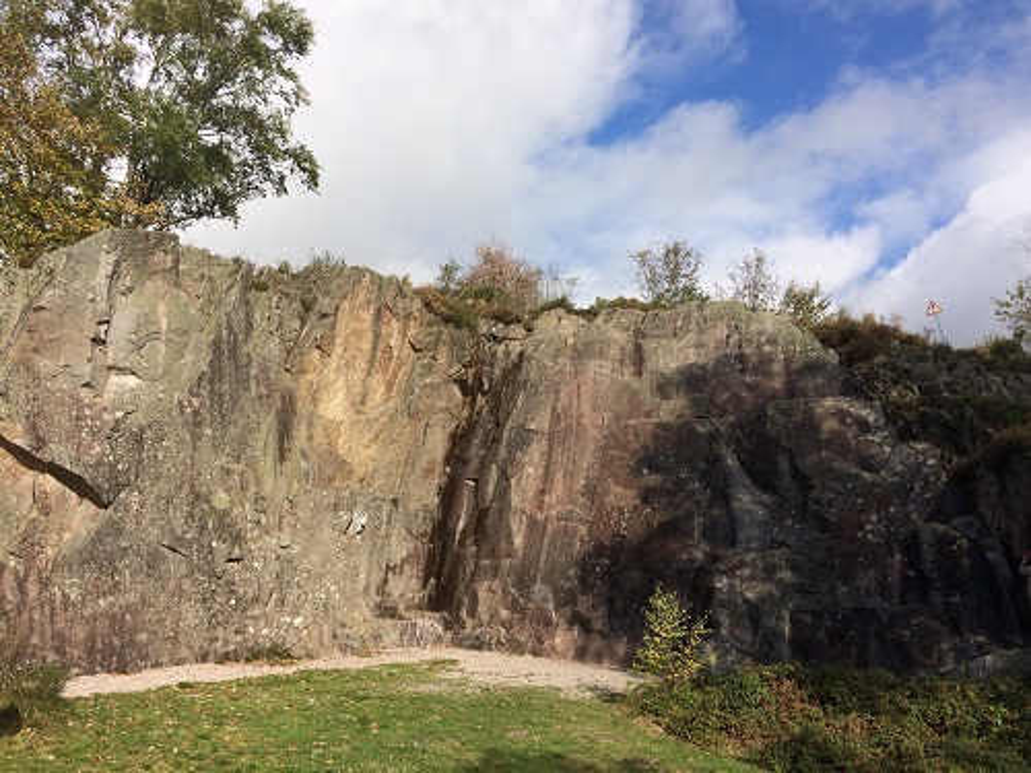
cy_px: 386
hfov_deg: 61.7
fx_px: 864
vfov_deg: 48.2
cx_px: 516
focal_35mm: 29
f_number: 2.2
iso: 32
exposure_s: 1/2415
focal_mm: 4.15
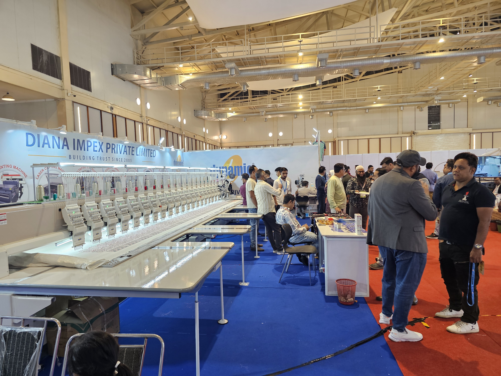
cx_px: 250
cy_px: 188
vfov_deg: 58.9
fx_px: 333
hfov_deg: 73.9
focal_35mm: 23
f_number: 1.7
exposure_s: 1/100
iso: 250
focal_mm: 6.3
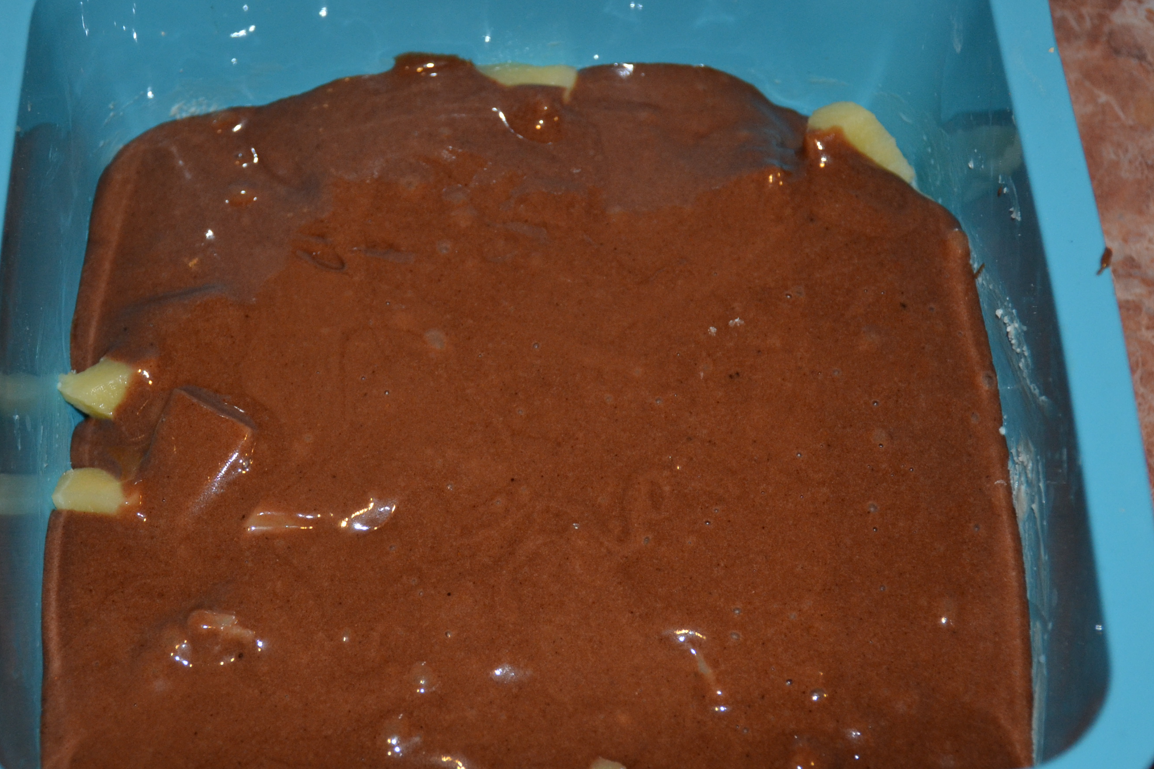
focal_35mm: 79
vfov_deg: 17.3
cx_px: 524
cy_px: 394
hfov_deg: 25.7
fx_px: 2532
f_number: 4.5
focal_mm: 40
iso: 1000
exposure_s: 1/60
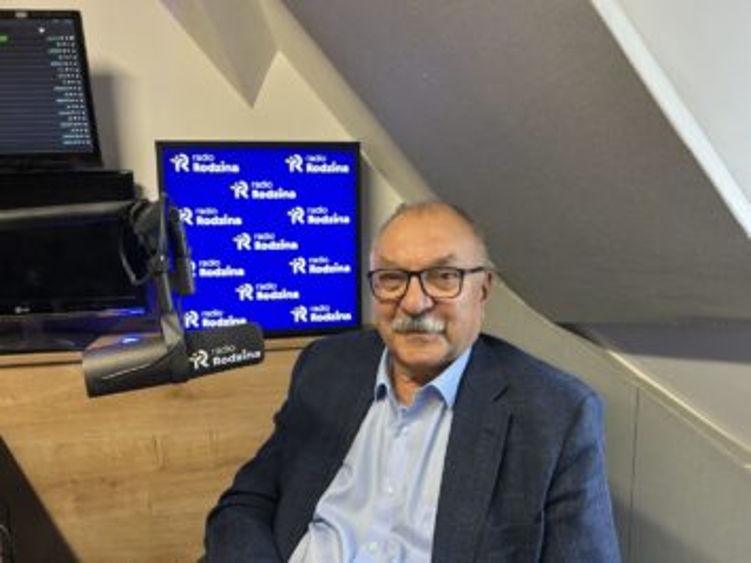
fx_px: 564
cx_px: 376
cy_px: 282
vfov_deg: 53.0
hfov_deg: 67.3
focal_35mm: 26
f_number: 1.5
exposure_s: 1/50
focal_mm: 5.7
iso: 160
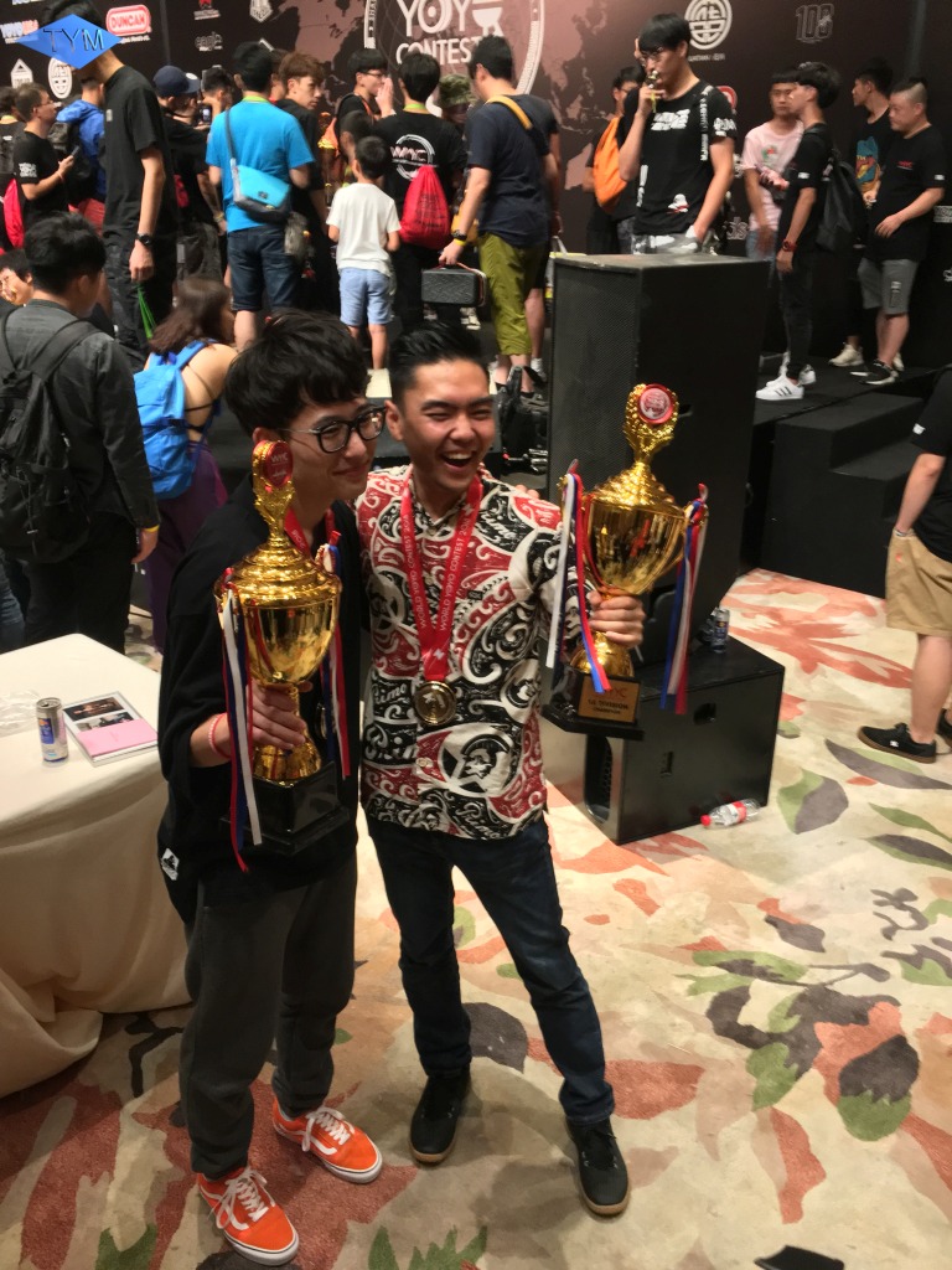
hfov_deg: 48.2
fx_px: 1063
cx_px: 476
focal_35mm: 29
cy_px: 635
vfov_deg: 61.7
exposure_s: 1/17
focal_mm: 4.15
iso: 200
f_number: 2.2
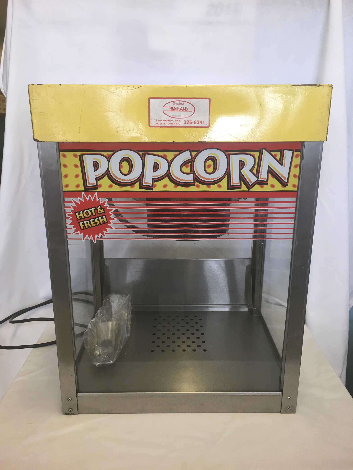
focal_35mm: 29
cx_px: 176
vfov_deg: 61.7
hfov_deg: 48.2
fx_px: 394
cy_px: 235
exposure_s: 1/30
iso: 32
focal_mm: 4.15
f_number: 2.2
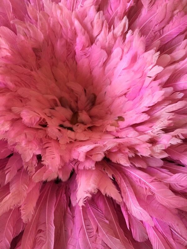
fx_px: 209
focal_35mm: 29
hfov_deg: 48.2
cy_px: 124
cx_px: 94
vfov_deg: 61.7
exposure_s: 1/33
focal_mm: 4.15
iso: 160
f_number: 2.2
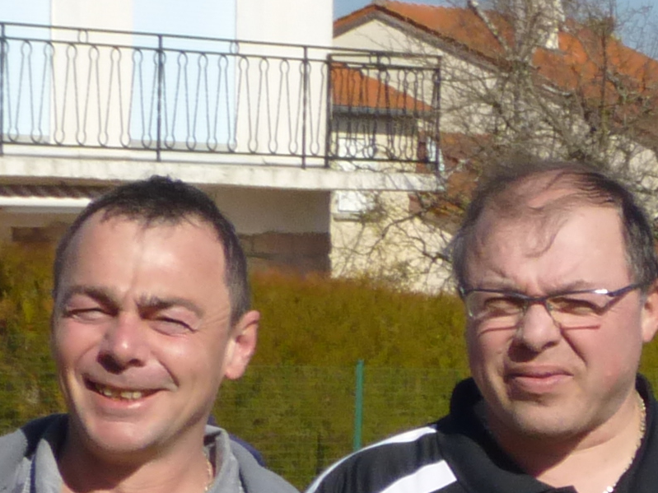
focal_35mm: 271
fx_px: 5151
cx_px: 1484
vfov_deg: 5.4
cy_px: 796
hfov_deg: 7.0
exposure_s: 1/160
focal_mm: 8
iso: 100
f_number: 11
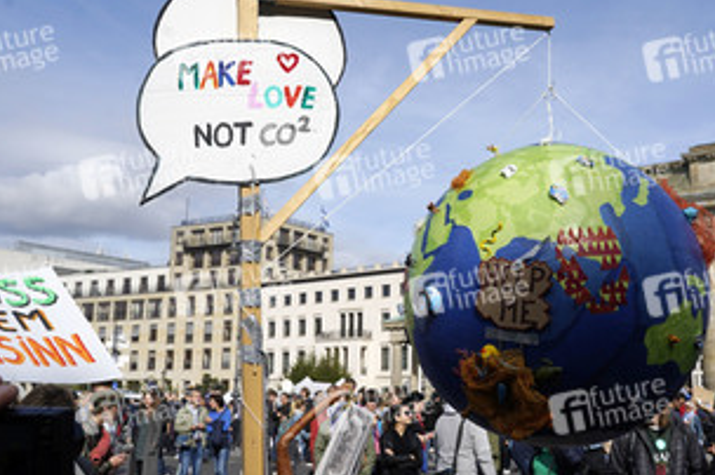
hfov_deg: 42.7
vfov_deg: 29.2
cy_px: 230
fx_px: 913
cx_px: 406
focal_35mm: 46
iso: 160
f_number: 9
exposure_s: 1/1000
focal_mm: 31
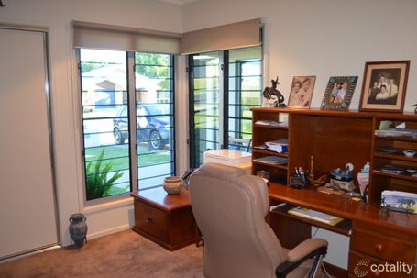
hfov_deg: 60.3
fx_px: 359
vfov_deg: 42.3
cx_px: 213
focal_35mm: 31
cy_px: 143
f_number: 3.8
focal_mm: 20
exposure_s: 1/60
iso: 2000
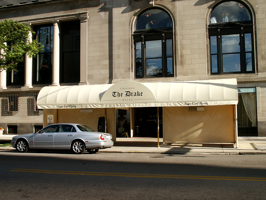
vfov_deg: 40.7
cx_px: 133
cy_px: 100
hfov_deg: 52.6
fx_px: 269
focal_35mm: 35
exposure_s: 1/180
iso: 64
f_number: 6.7
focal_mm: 7.18
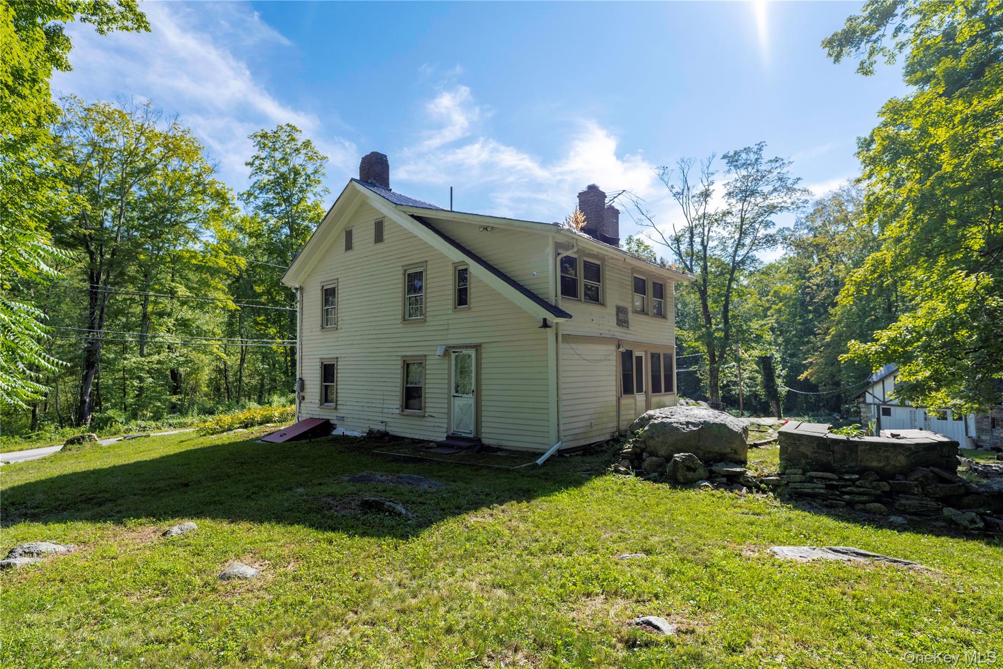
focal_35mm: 18
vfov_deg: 65.9
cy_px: 334
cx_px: 502
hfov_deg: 88.4
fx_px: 515
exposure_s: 1/5000
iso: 320
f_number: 4.5
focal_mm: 18.5
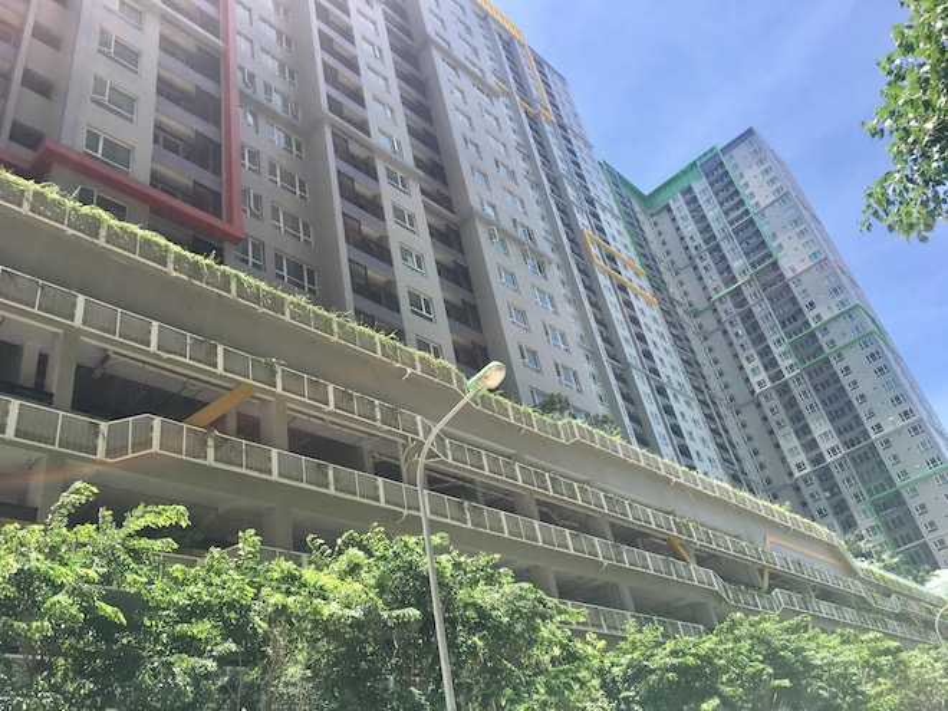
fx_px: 794
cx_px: 474
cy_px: 356
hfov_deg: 61.7
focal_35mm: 29
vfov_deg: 48.2
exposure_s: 1/818
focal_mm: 4.15
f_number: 2.2
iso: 25
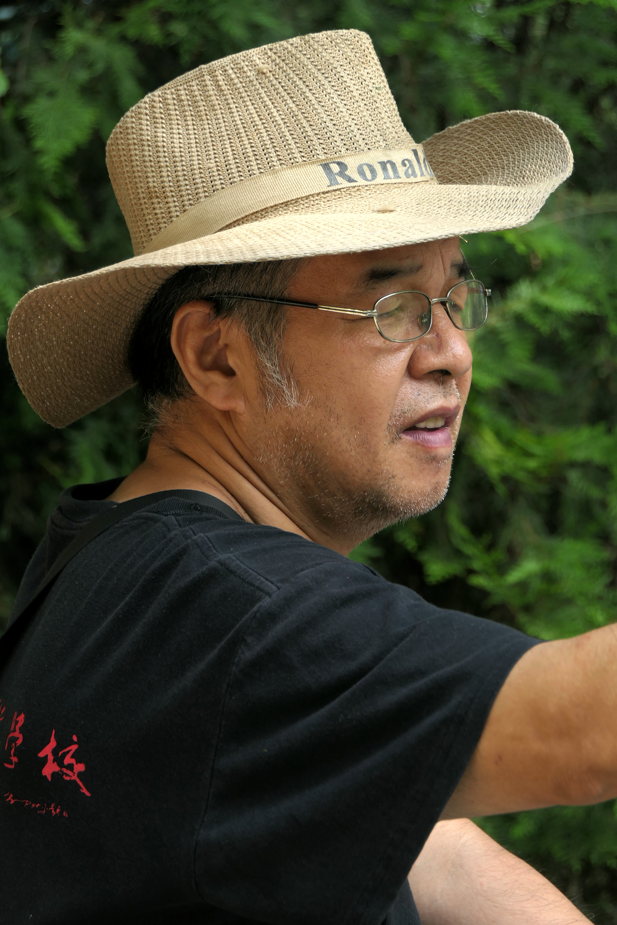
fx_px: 4396
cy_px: 462
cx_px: 308
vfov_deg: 12.0
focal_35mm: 171
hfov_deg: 8.0
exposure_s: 1/250
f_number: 4.3
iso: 125
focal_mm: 62.9
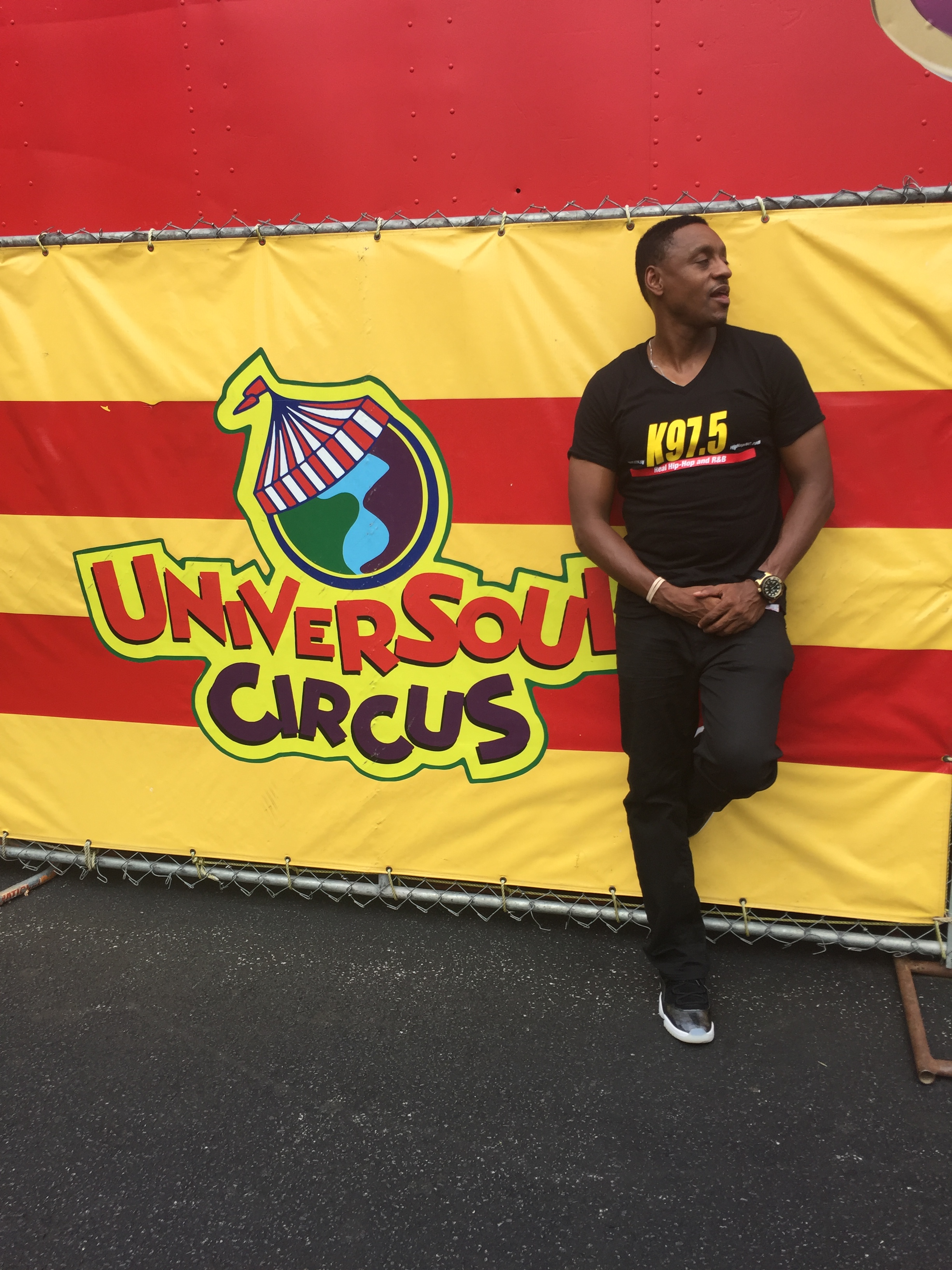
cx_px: 476
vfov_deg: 61.7
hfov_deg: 48.2
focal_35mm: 29
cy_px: 635
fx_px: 1063
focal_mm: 4.15
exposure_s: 1/791
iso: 32
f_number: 2.2
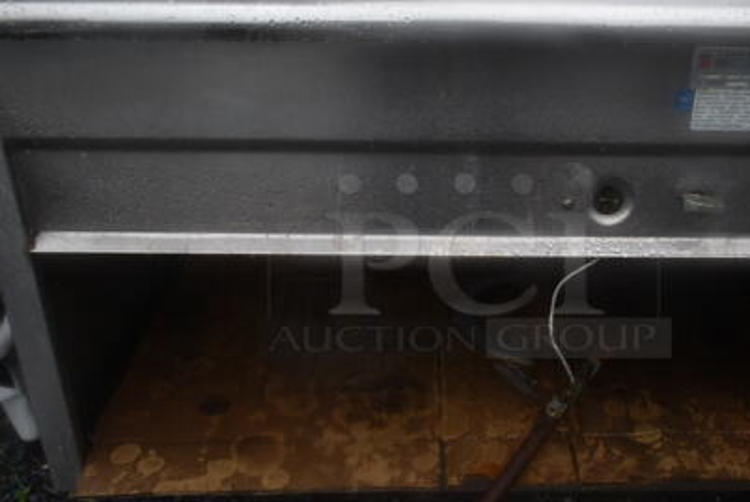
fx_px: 855
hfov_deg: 47.0
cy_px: 259
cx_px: 465
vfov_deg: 32.7
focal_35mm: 41
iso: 160
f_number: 3.5
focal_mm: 18
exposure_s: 1/125
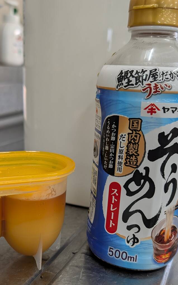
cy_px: 174
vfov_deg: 48.9
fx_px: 310
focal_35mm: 40
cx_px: 61
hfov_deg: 31.8
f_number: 1.68
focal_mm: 6.9
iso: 107
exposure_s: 1/159
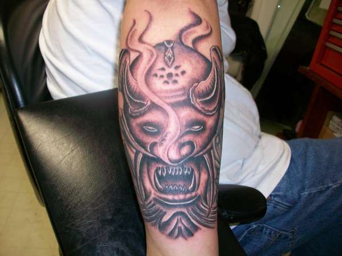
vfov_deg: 44.2
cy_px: 128
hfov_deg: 56.8
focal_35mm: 32
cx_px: 171
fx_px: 316
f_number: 2.8
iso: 120
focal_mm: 5.7
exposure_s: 1/60
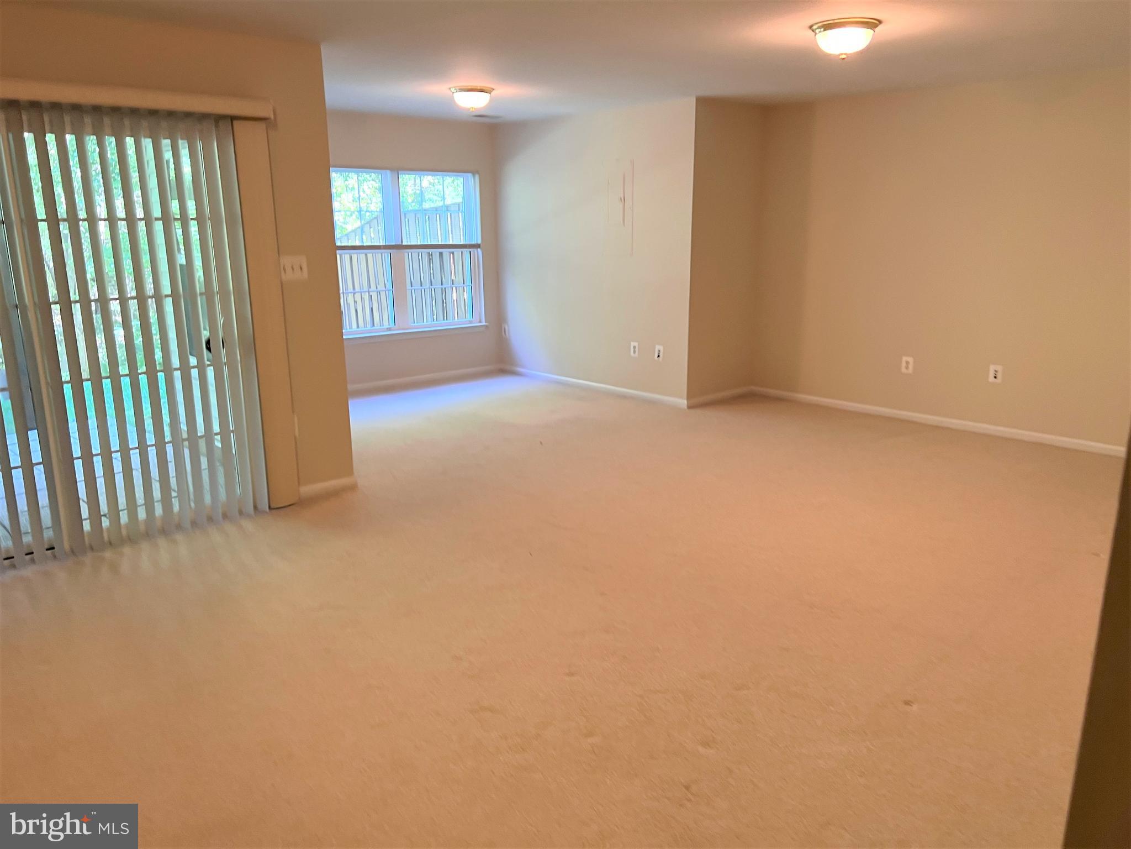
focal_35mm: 26
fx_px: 849
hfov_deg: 67.3
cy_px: 424
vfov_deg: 53.1
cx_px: 566
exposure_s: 1/60
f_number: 1.5
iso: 100
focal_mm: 5.7
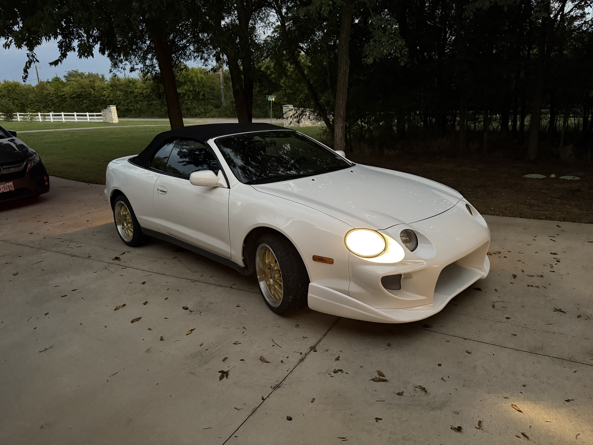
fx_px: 411
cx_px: 296
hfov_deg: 71.6
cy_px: 222
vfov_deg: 56.8
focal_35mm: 24
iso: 1000
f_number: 1.78
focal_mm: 6.76
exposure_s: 1/30
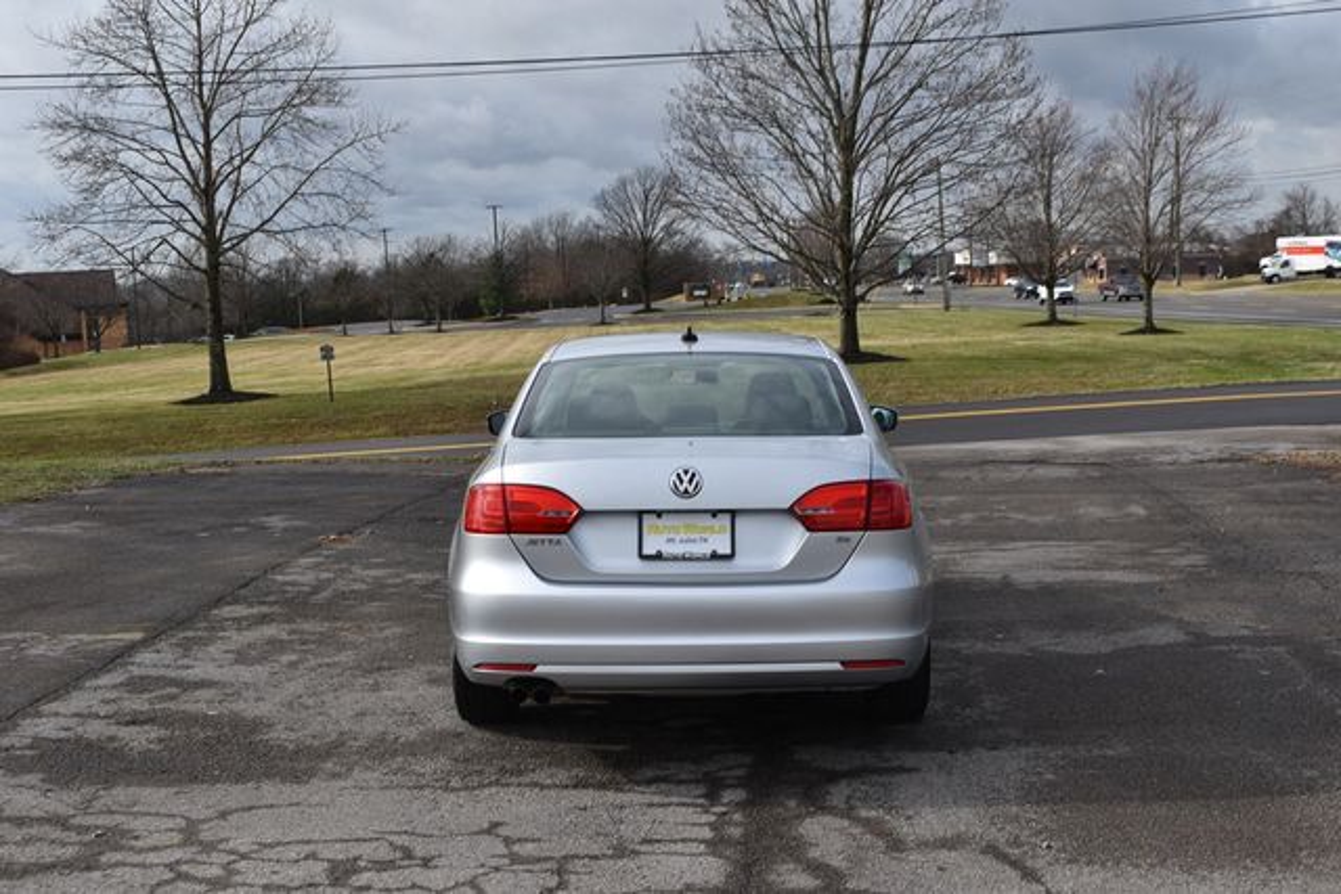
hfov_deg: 42.3
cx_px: 670
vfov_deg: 29.0
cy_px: 447
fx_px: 1732
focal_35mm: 46
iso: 100
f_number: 8
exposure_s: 1/320
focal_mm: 31
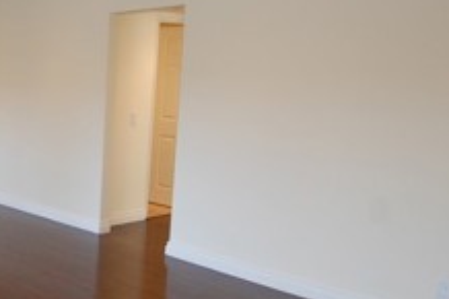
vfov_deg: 30.5
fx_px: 548
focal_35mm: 44
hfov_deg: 36.1
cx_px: -72
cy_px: 147
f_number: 4
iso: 400
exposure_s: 1/60
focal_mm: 10
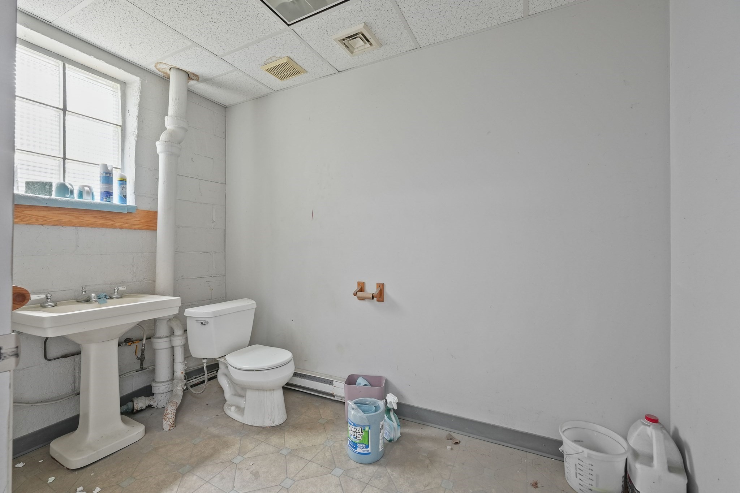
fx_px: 308
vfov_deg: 77.3
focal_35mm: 15
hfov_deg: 100.4
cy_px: 246
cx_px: 370
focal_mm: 10
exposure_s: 1/20
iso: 500
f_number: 6.3
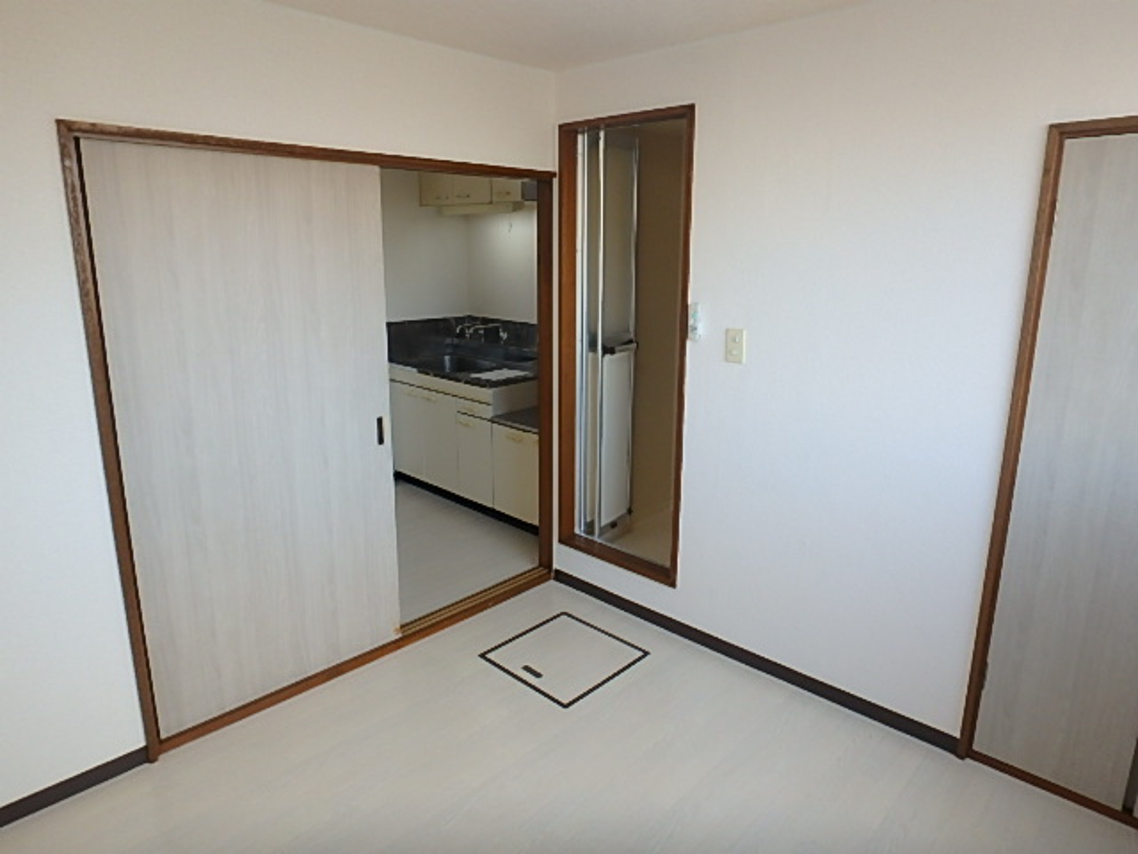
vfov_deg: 63.4
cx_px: 569
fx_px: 690
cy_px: 427
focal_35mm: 21
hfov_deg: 79.0
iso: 160
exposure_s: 1/60
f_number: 3.5
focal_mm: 3.7
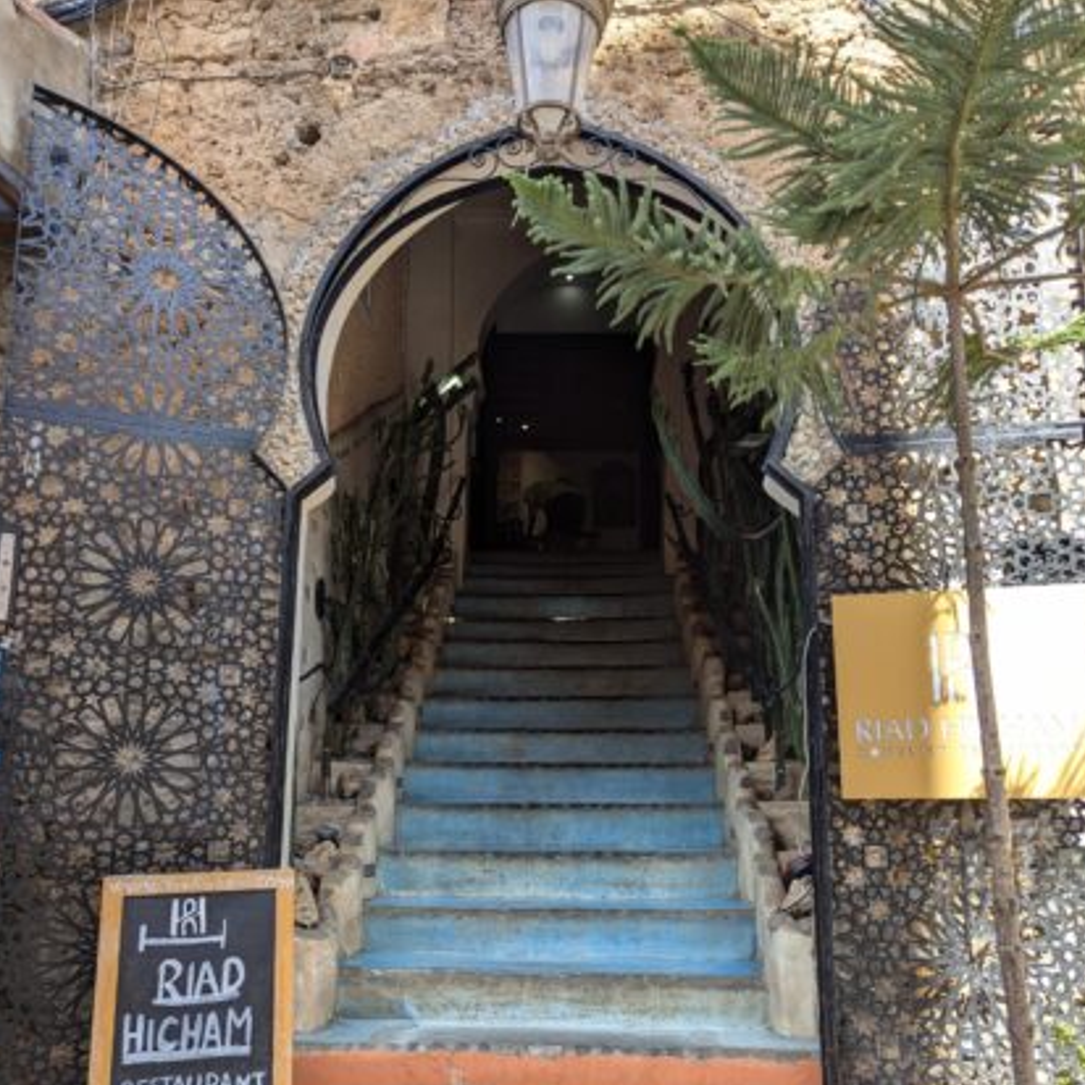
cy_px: 609
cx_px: 550
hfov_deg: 55.6
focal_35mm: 29
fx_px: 1028
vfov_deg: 55.5
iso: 37
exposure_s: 1/287
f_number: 1.85
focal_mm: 6.81
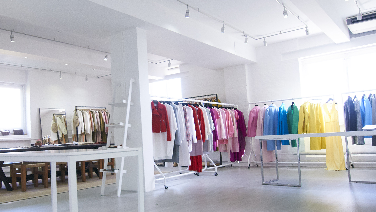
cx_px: 140
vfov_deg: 35.6
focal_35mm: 33
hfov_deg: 58.7
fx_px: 329
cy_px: 113
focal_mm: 12
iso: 400
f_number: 5.6
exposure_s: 1/60
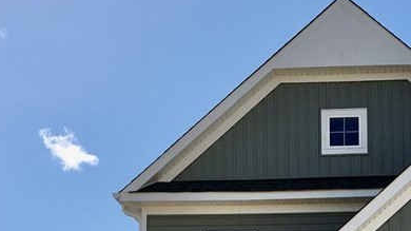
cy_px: 385
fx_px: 904
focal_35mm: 83
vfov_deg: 13.4
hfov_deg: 25.1
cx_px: 344
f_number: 2.2
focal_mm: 4.15
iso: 25
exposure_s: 1/2404
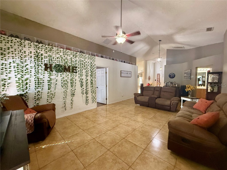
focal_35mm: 14
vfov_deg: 85.7
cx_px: 114
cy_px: 85
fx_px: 92
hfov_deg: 102.1
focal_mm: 2.22
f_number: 2.2
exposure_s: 1/60
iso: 500
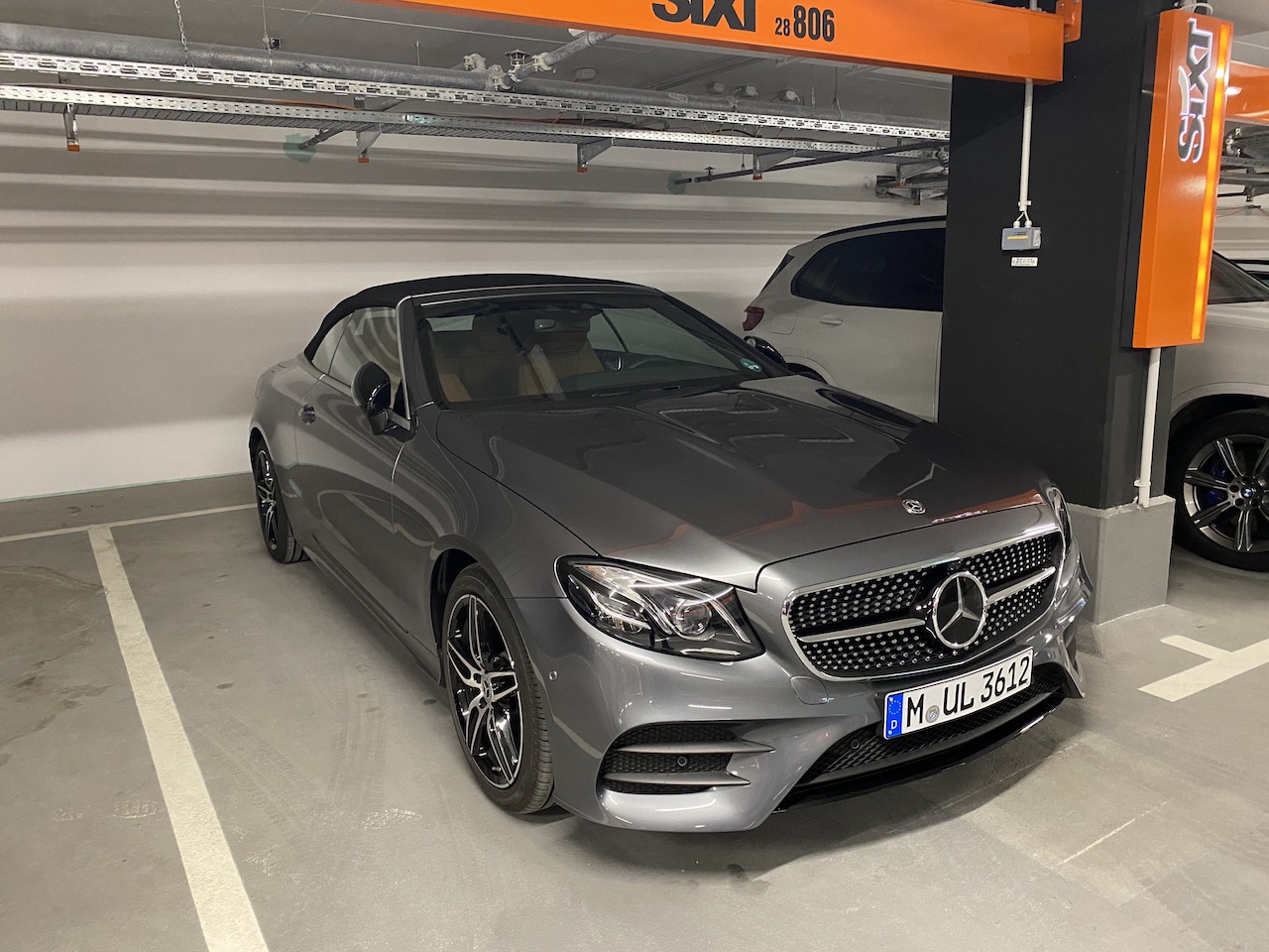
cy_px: 476
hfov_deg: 67.3
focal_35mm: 26
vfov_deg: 53.1
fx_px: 953
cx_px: 634
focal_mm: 4.25
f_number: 1.8
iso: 500
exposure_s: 1/33
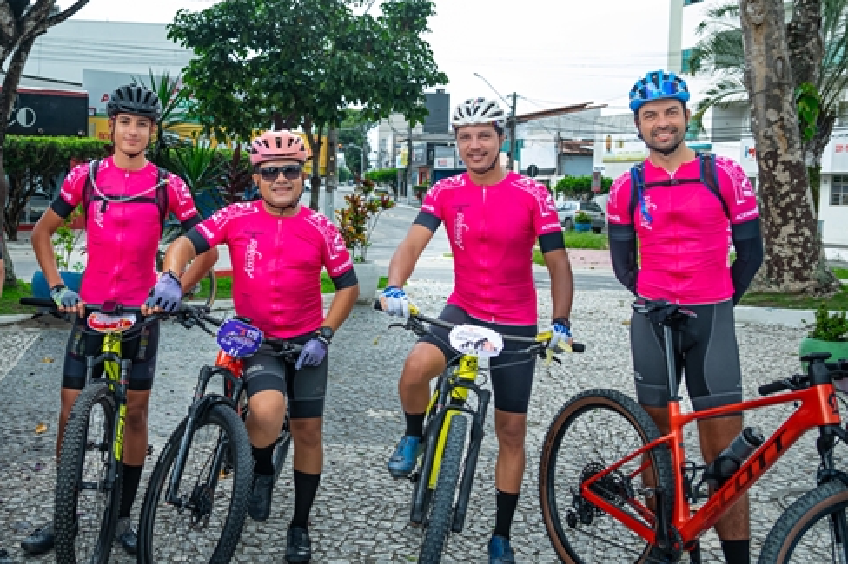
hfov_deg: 49.4
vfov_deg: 34.4
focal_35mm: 39
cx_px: 322
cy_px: 274
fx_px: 913
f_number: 3.2
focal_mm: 17
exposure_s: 1/250
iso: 320
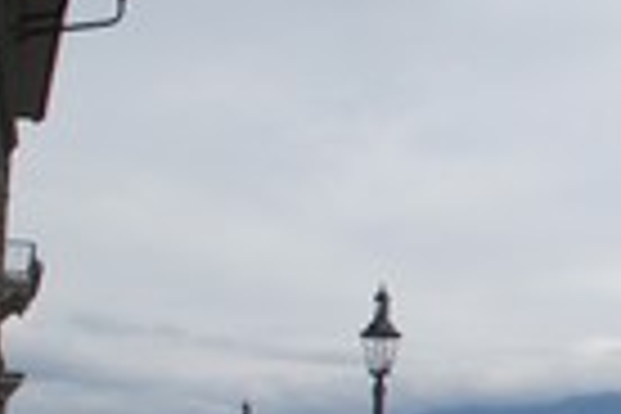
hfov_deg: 21.0
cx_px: 756
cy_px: 398
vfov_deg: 15.0
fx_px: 1552
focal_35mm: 90
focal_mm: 18
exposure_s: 1/320
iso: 100
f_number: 7.1
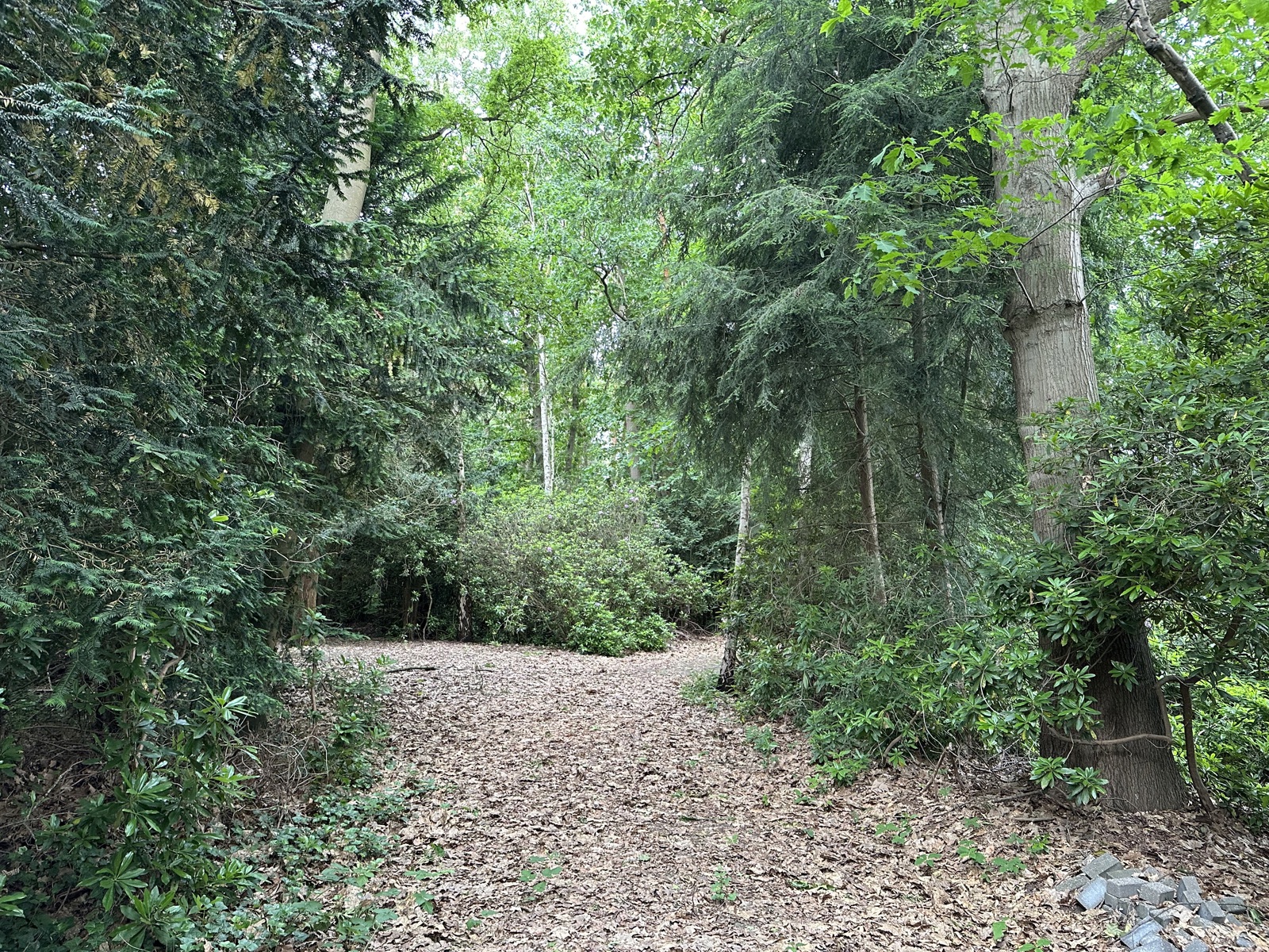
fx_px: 880
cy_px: 476
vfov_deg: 56.8
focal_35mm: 24
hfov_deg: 71.6
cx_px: 634
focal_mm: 6.86
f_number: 1.78
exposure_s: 1/121
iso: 200
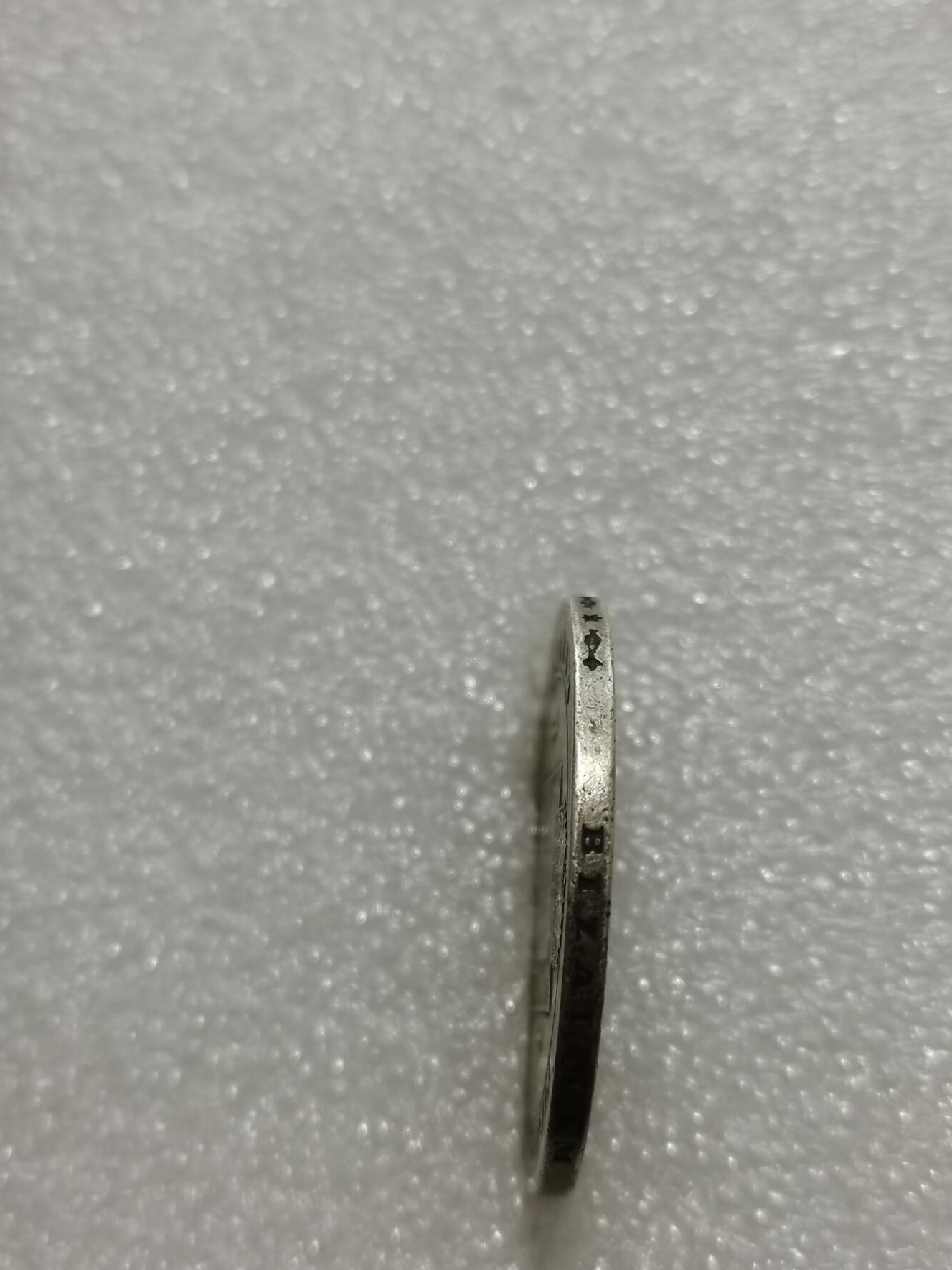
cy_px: 632
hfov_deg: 24.8
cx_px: 483
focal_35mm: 59
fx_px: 2163
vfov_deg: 32.7
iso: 64
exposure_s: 1/120
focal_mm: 5.58
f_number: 1.8
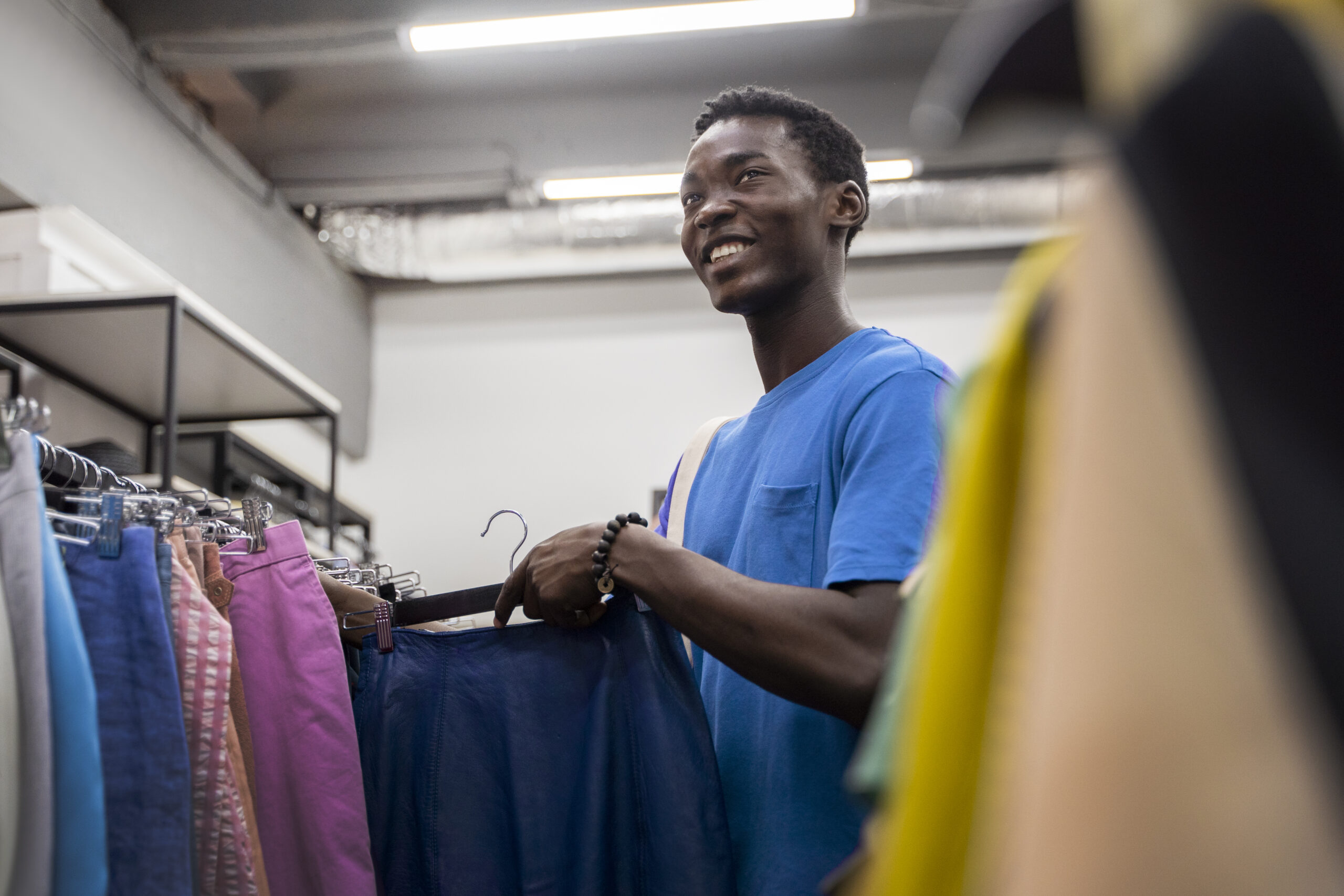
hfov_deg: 40.3
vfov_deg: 27.5
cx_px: 672
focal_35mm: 49
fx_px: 1829
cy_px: 448
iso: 1250
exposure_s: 1/250
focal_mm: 49
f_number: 2.8
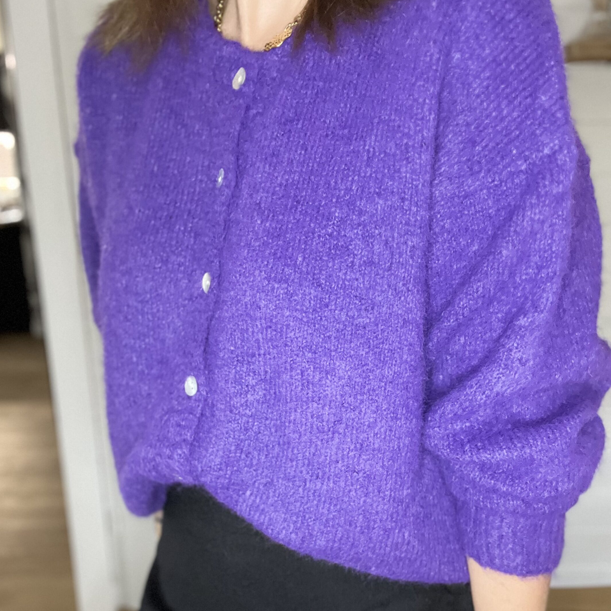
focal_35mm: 36
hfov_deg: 46.0
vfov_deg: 45.5
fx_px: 719
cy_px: 400
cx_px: 301
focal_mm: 2.71
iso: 500
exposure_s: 1/30
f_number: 2.2
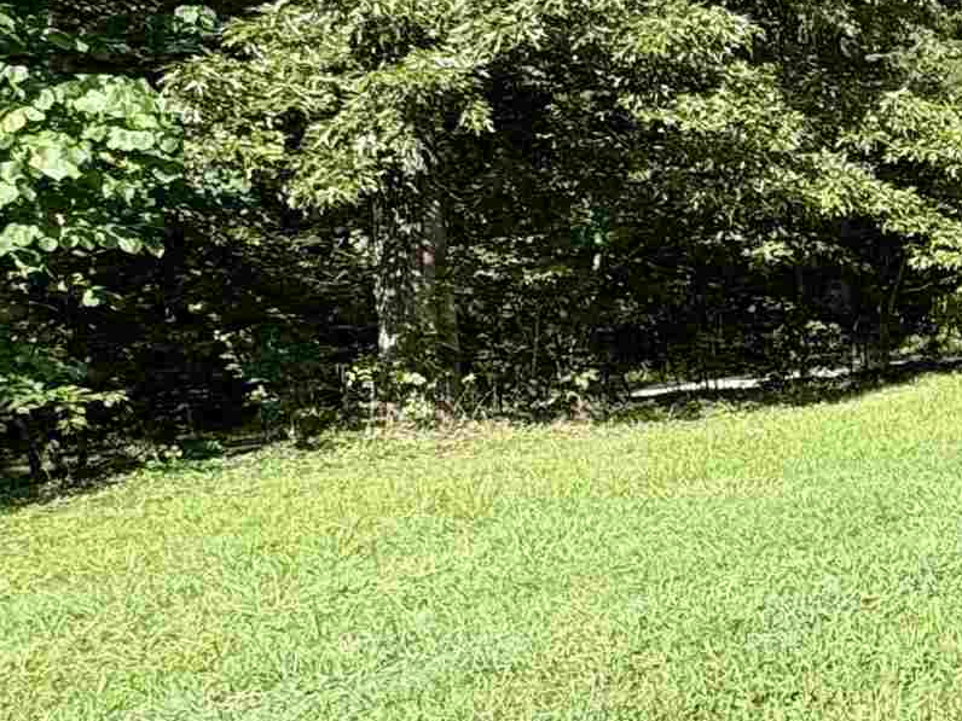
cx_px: 1421
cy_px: 362
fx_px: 1501
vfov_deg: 27.0
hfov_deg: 26.4
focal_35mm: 54
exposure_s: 1/921
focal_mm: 2.22
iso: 50
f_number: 2.2
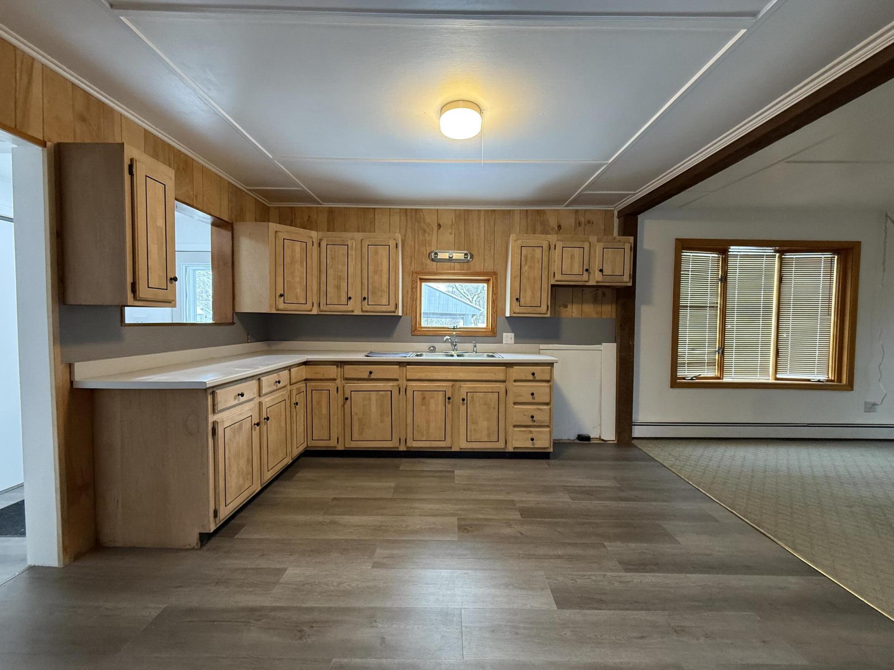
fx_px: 362
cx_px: 447
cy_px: 335
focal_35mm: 14
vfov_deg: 85.7
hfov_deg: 102.1
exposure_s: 1/60
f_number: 2.2
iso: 400
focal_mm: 2.22
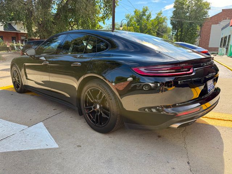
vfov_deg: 56.8
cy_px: 87
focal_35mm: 24
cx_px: 116
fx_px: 161
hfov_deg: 71.6
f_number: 1.78
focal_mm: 6.76
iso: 100
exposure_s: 1/992
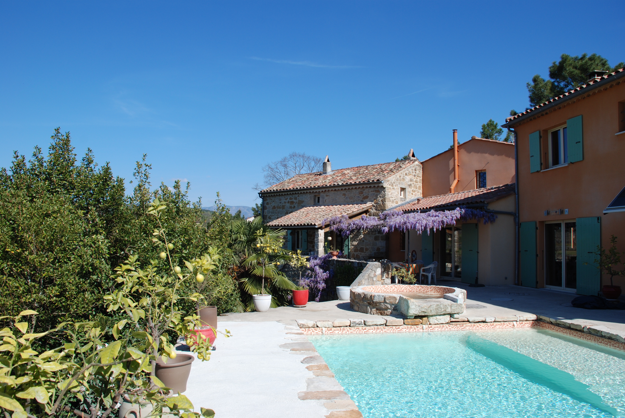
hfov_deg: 67.3
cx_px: 312
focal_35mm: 27
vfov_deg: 48.0
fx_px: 469
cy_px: 209
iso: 100
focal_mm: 18
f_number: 8
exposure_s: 1/250
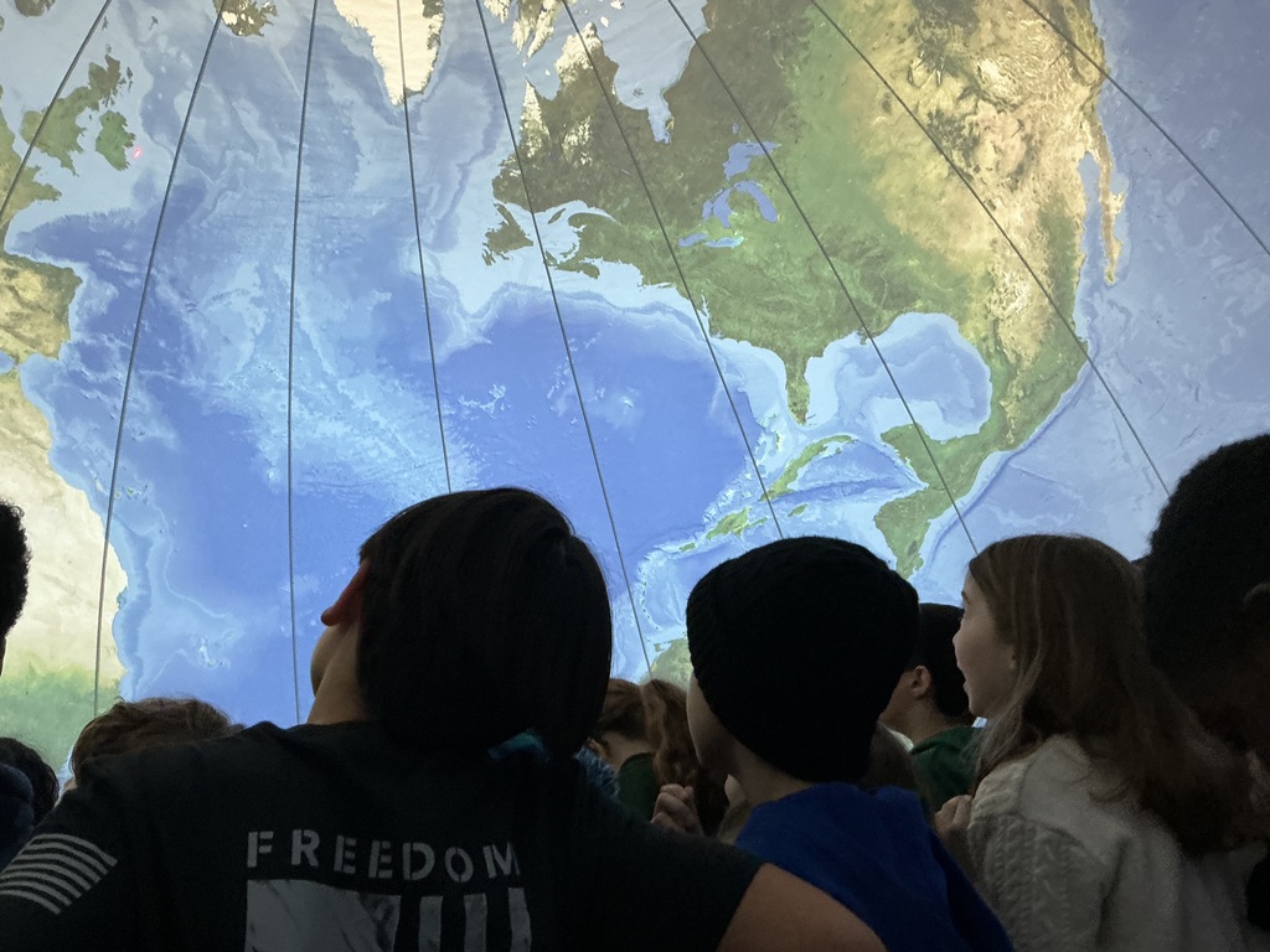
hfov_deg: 63.4
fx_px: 1027
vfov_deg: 49.7
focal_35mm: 28
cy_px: 476
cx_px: 635
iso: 250
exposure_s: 1/60
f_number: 1.8
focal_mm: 3
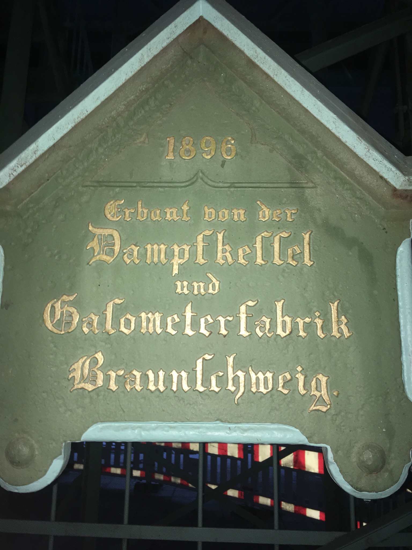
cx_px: 206
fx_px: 460
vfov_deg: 61.7
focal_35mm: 29
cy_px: 275
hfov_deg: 48.2
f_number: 2.2
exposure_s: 1/17
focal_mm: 4.15
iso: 50
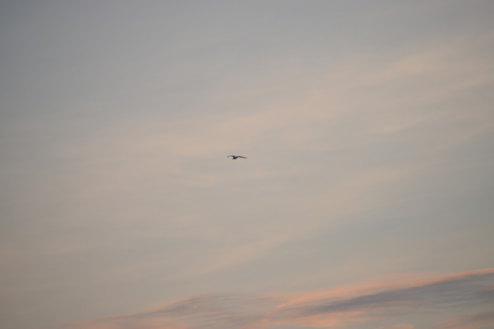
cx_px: 247
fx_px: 4116
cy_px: 164
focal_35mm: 300
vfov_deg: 4.6
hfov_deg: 6.9
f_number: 5.6
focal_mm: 200
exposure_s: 1/160
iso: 200
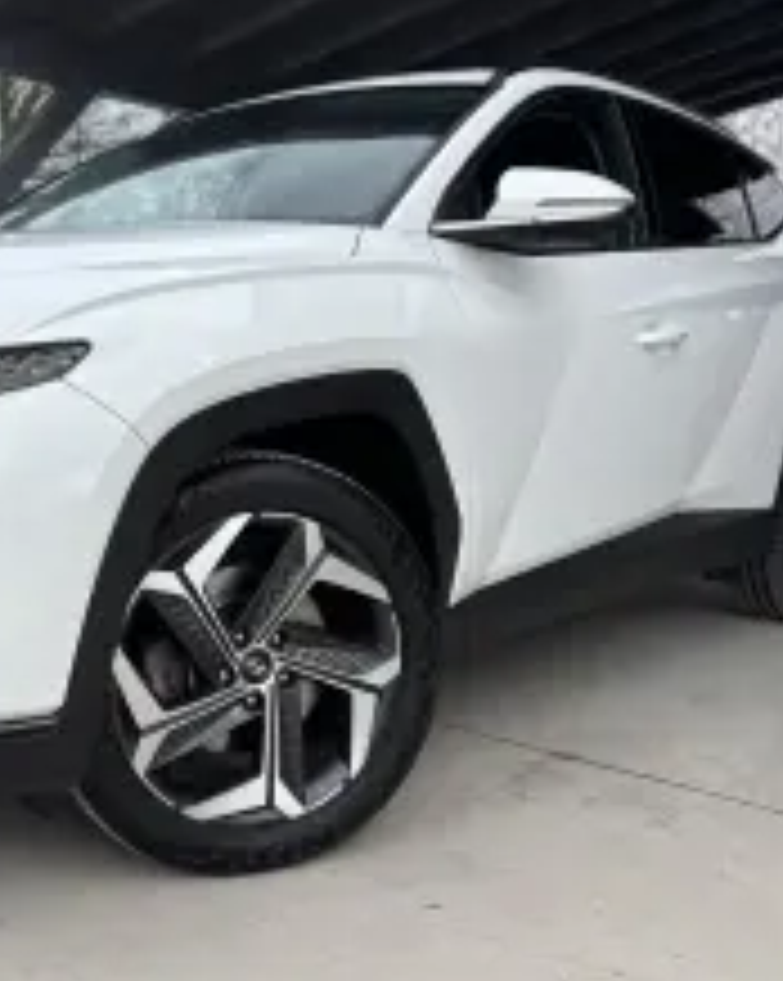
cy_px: 441
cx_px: 194
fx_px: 1218
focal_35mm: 42
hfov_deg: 34.8
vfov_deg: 43.8
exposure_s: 1/2639
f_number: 1.6
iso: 50
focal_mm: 5.96
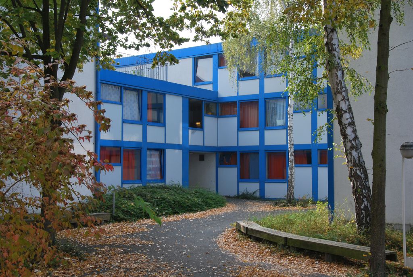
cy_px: 138
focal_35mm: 51
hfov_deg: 38.8
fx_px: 586
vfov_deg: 26.5
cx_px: 206
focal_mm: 34
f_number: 9
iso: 200
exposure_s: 1/160
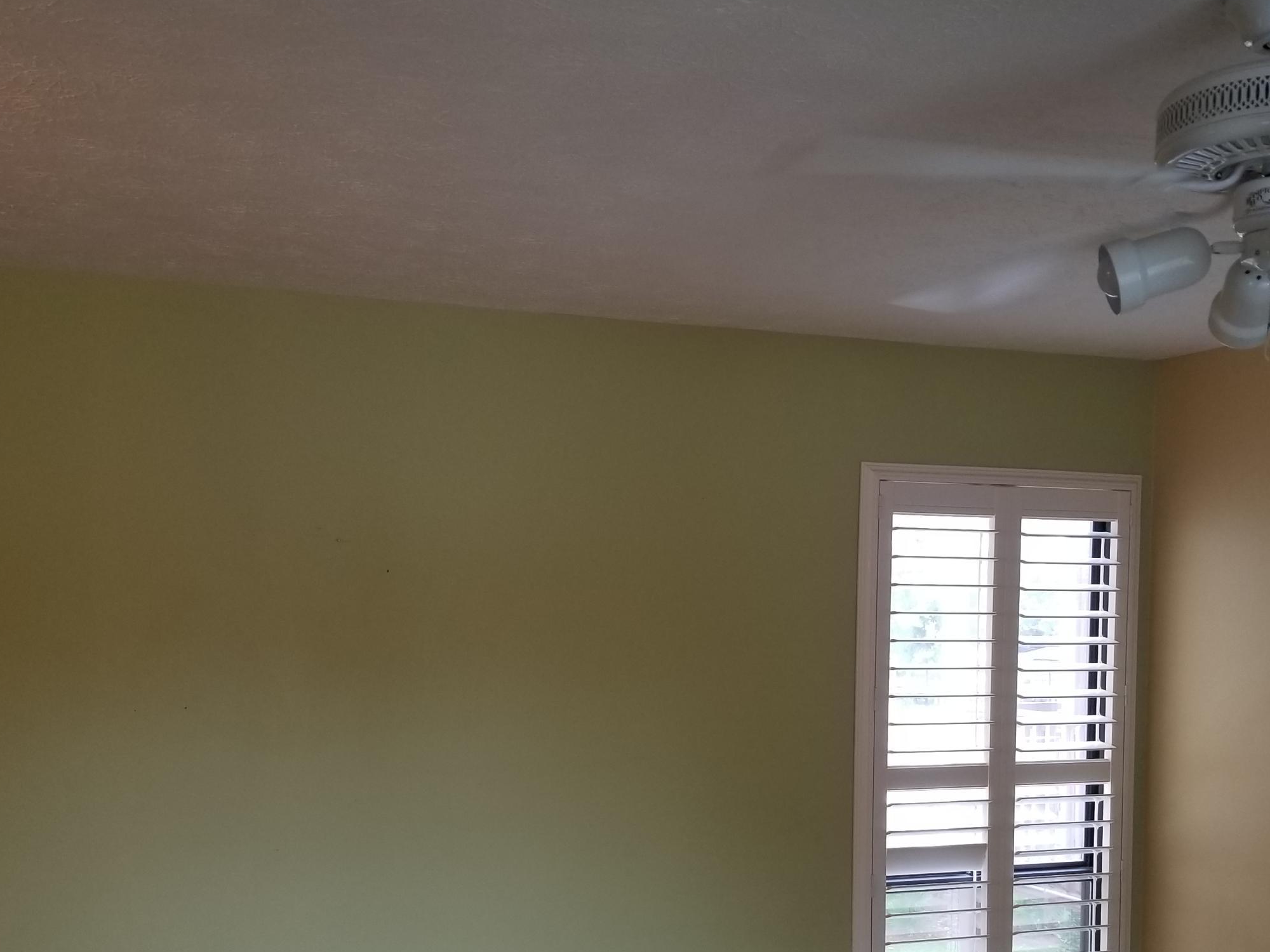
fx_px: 1431
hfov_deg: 47.8
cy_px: 694
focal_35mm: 39
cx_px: 669
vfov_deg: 36.1
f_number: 1.7
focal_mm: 4.25
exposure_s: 1/60
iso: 64
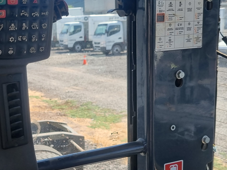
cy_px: 122
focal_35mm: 60
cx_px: 39
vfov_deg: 24.2
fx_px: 393
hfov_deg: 31.2
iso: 50
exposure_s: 1/834
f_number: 1.8
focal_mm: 5.4
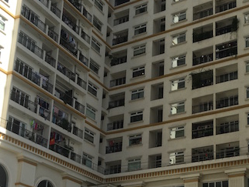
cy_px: 184
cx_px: 163
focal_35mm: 59
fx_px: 424
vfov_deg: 23.8
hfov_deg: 32.5
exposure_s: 1/801
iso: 25
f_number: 2.2
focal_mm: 4.15
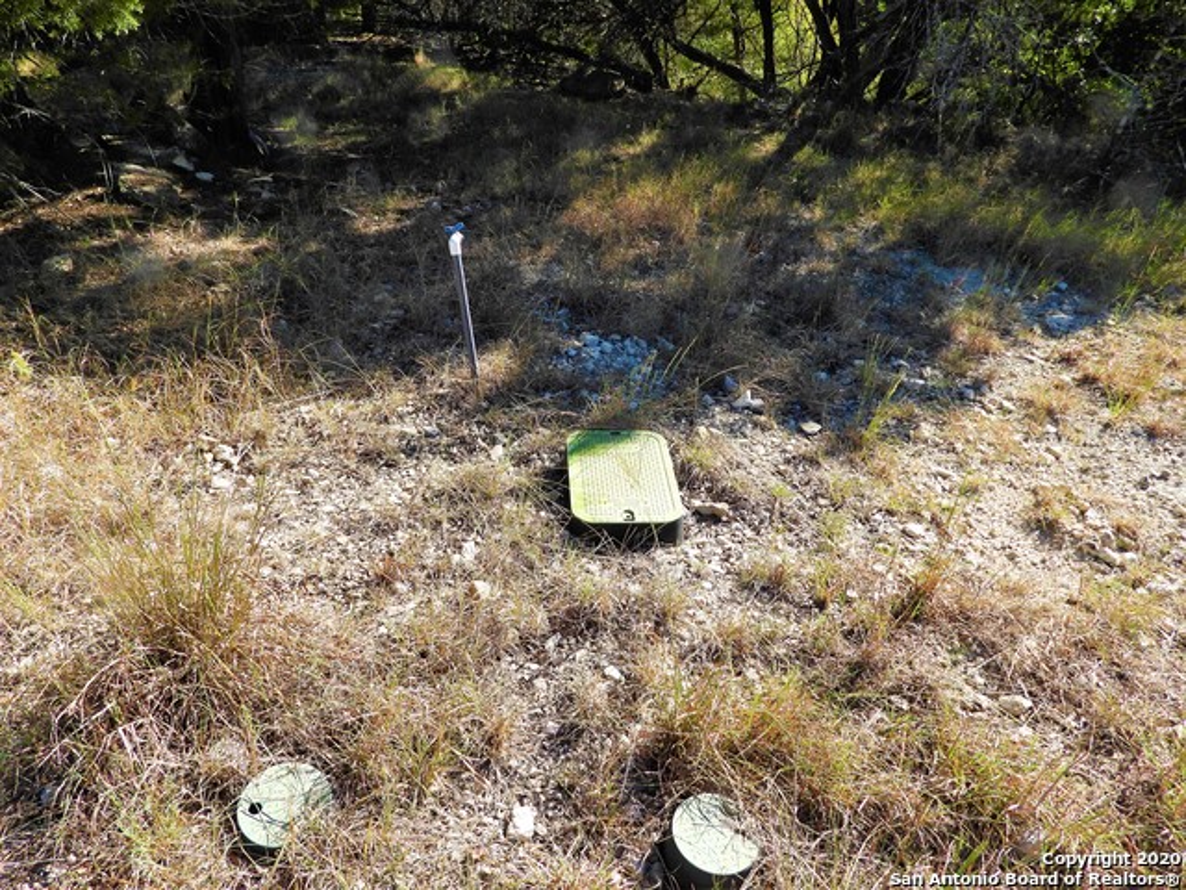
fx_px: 822
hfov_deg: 71.6
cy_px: 445
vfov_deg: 56.8
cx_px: 593
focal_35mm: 24
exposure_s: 1/800
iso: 100
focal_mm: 4.3
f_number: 2.8
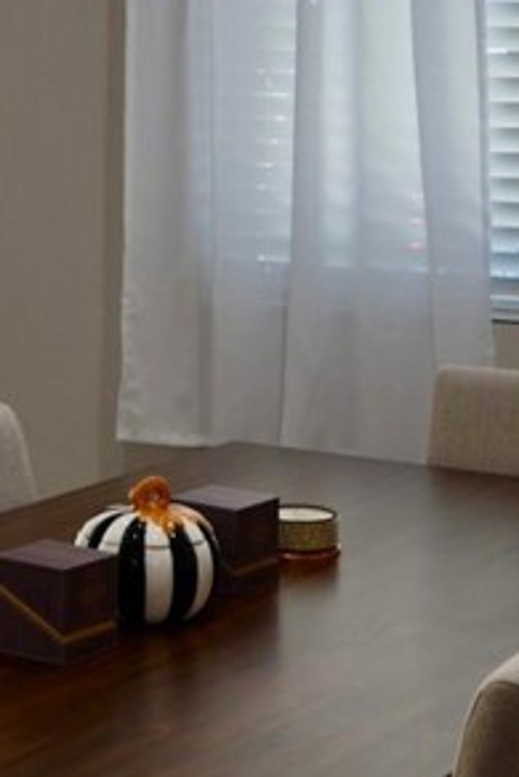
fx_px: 2246
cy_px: -169
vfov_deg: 18.5
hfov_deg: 13.0
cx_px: 27
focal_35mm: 104
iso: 160
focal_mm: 28
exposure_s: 1/30
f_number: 5.6
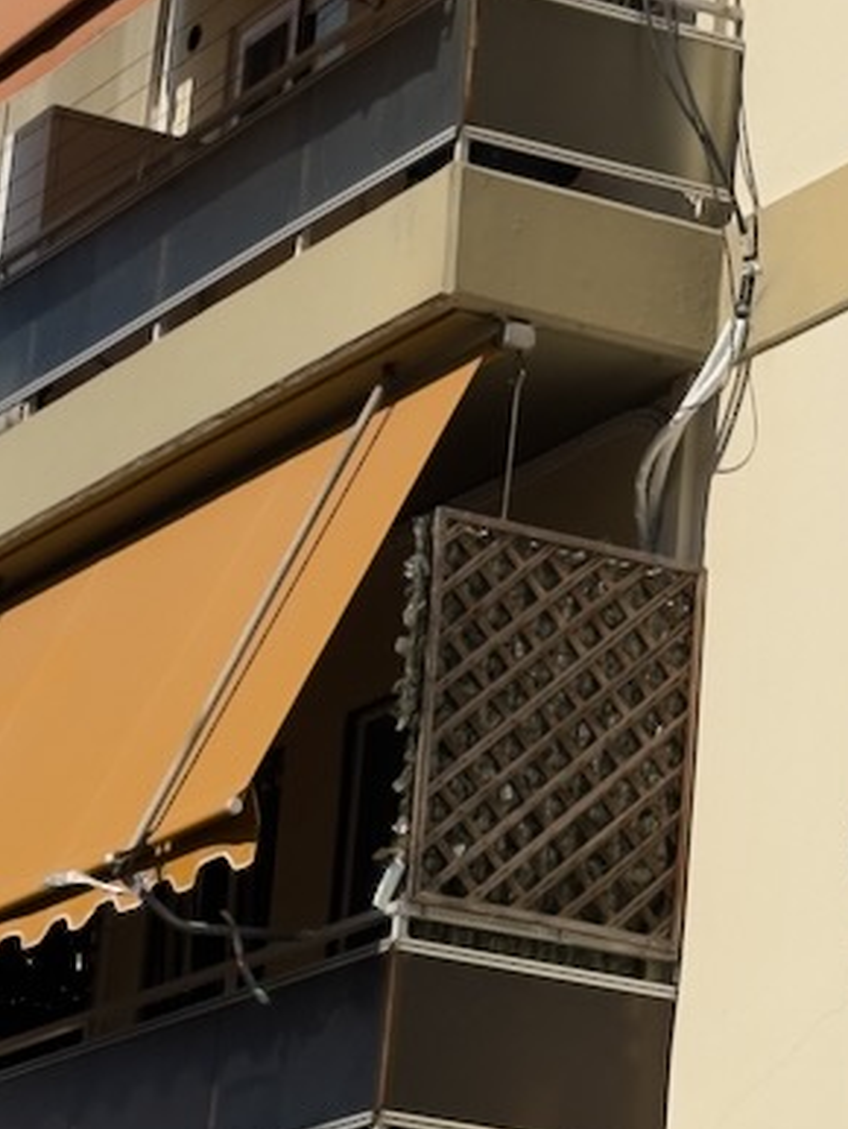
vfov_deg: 12.4
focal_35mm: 159
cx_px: 792
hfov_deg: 9.3
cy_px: 448
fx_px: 5188
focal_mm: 6.86
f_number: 1.78
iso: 64
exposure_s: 1/9804
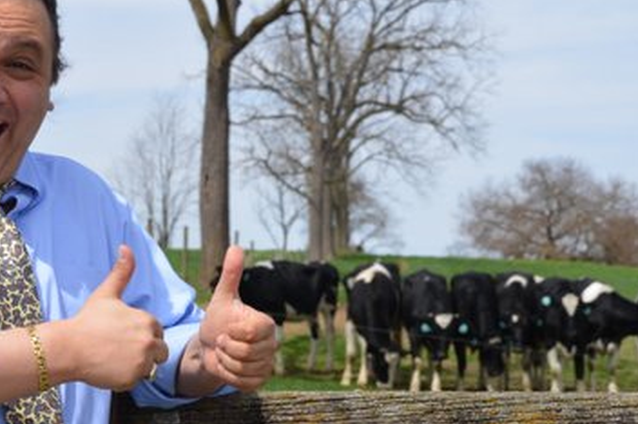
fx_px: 1930
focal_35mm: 109
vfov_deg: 12.5
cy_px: 263
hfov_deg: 18.8
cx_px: 272
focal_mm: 40
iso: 100
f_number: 8
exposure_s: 1/250
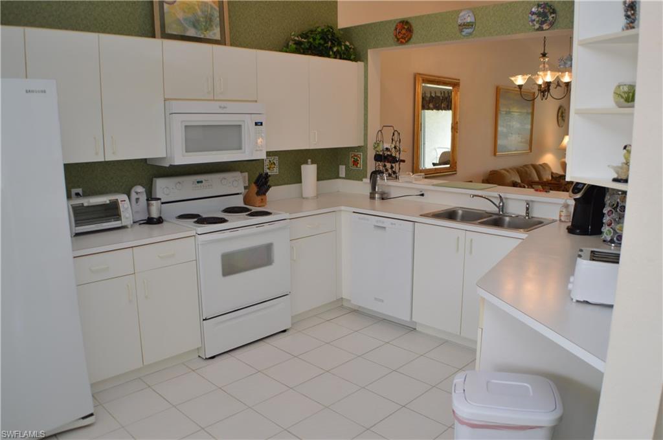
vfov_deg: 39.9
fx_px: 607
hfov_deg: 57.3
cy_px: 220
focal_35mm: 33
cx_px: 332
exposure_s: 1/60
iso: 400
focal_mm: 22
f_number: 4
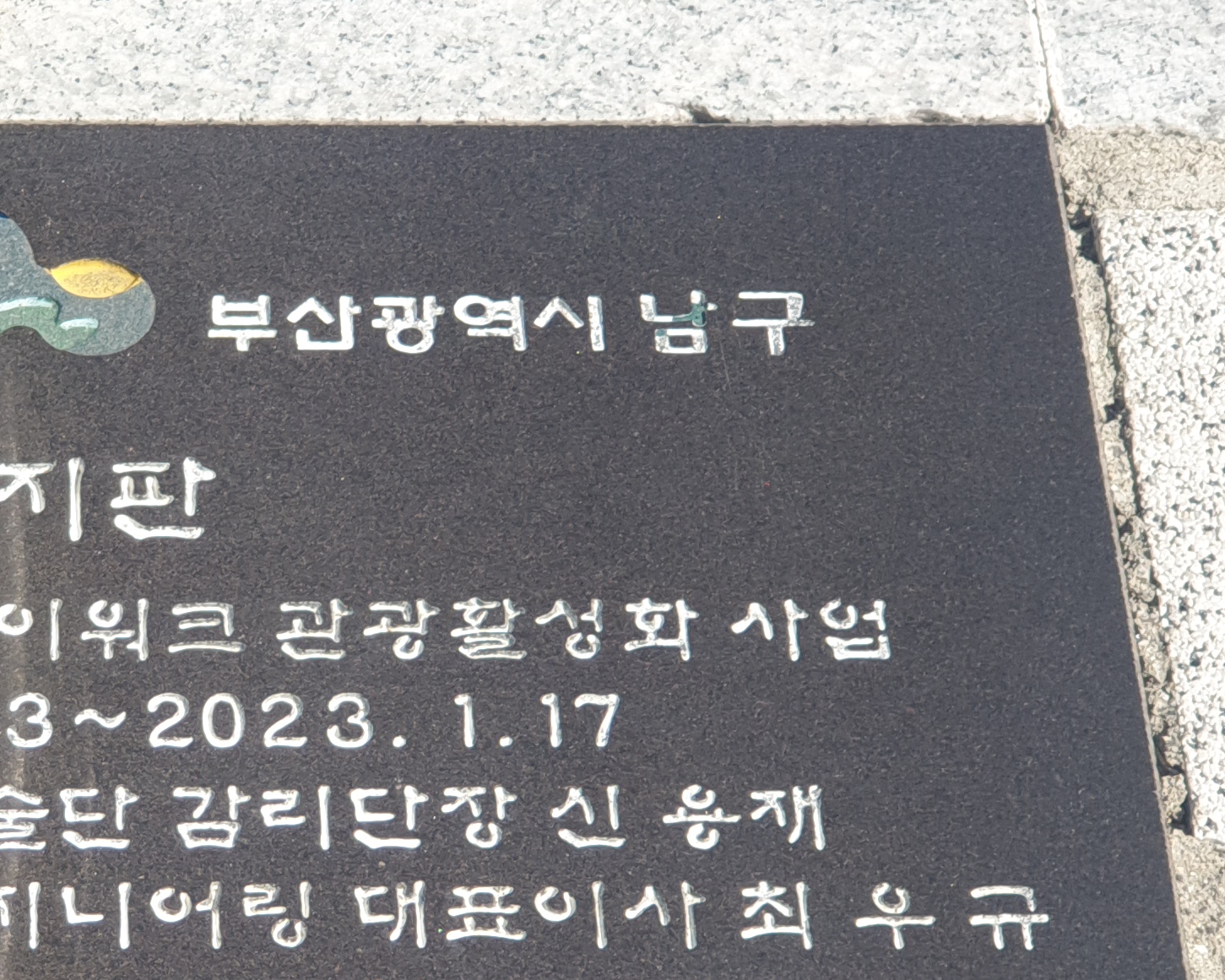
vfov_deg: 10.9
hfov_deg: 13.5
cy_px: 573
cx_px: 89
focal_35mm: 141
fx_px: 5112
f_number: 2.4
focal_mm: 6
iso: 100
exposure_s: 1/619
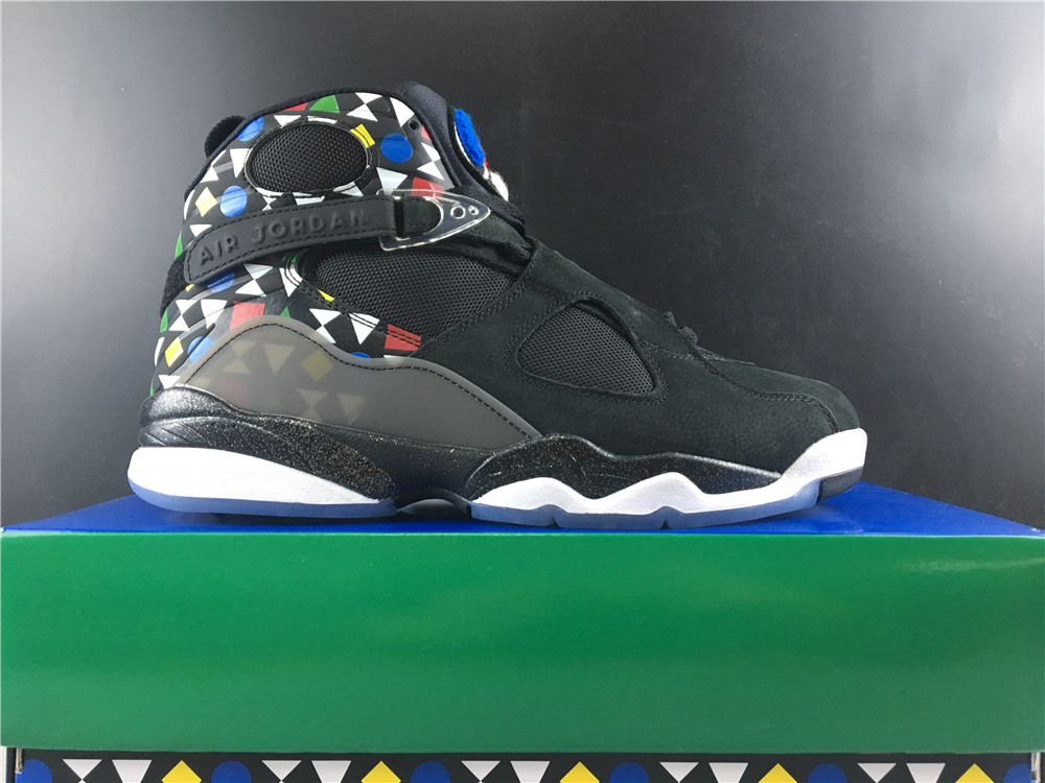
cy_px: 392
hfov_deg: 61.7
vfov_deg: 48.2
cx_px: 522
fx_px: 875
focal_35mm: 29
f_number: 2.2
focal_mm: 4.15
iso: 64
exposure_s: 1/33
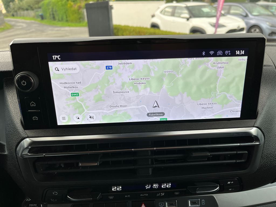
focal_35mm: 26
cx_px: 138
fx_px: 207
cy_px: 104
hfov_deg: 67.3
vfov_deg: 53.1
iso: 50
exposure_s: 1/438
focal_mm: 5.1
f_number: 1.6
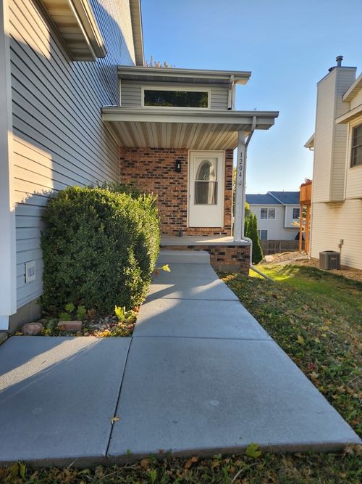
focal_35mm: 23
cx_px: 181
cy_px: 242
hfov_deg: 58.9
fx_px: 321
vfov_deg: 73.9
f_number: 1.8
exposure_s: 1/313
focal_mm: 6.4
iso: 12
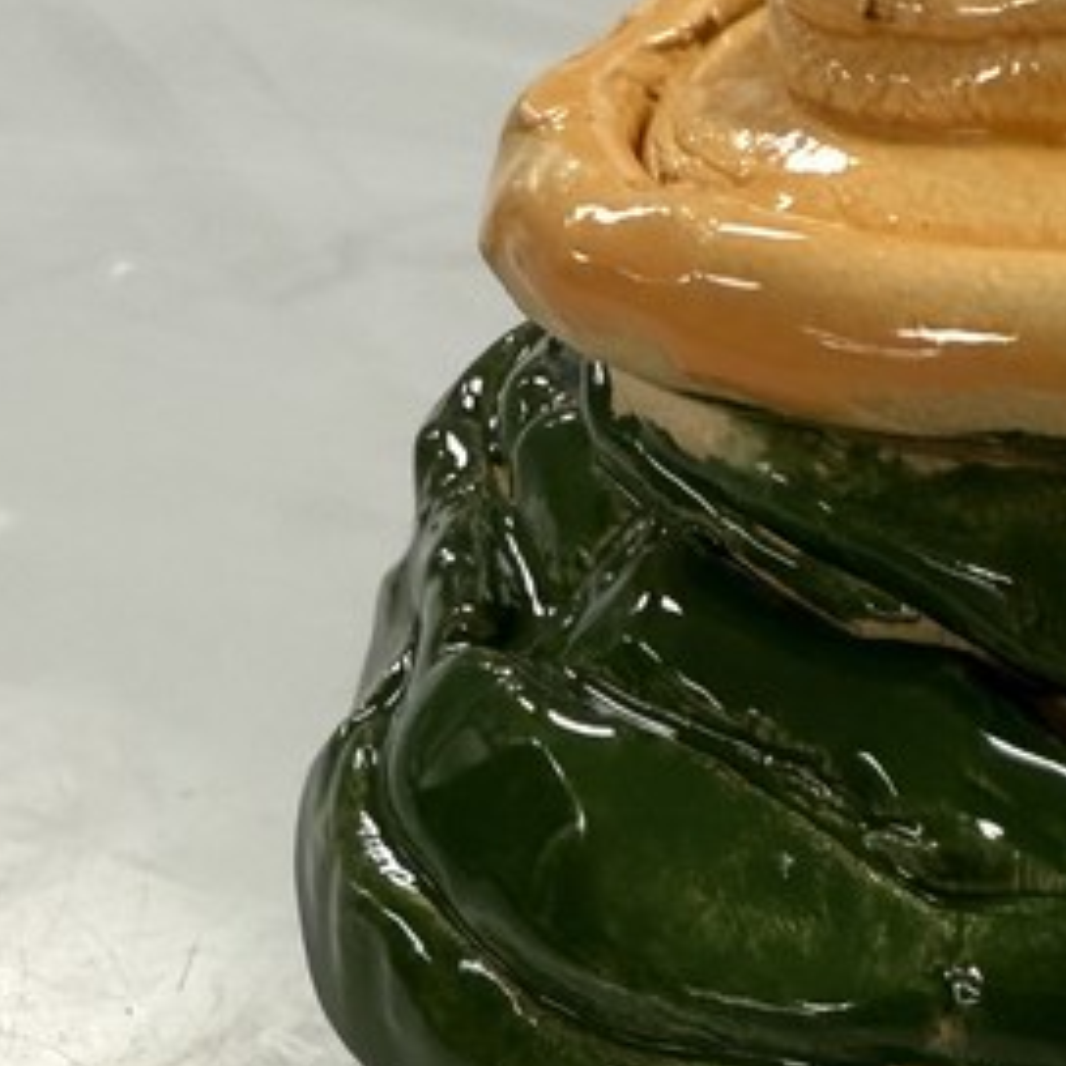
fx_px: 2787
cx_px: 1129
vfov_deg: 19.3
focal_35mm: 80
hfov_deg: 20.8
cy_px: 1528
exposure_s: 1/120
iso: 200
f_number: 2.2
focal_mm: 2.22
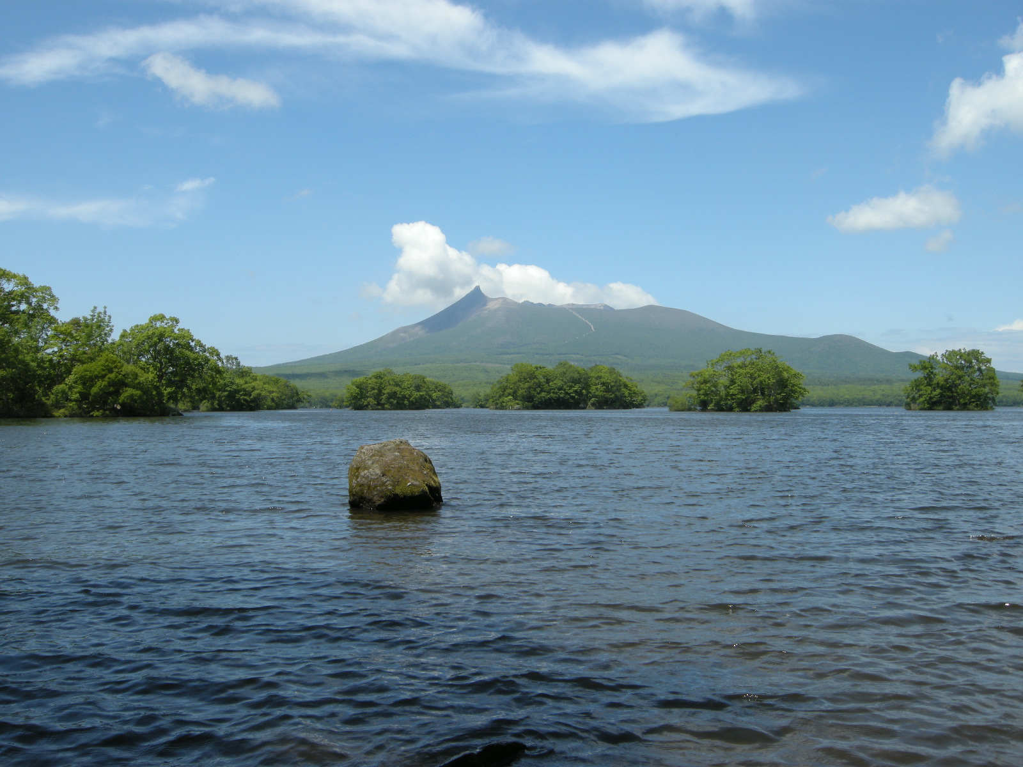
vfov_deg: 40.7
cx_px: 512
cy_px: 384
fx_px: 1034
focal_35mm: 35
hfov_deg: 52.6
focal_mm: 7.5
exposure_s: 1/292
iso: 64
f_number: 5.4
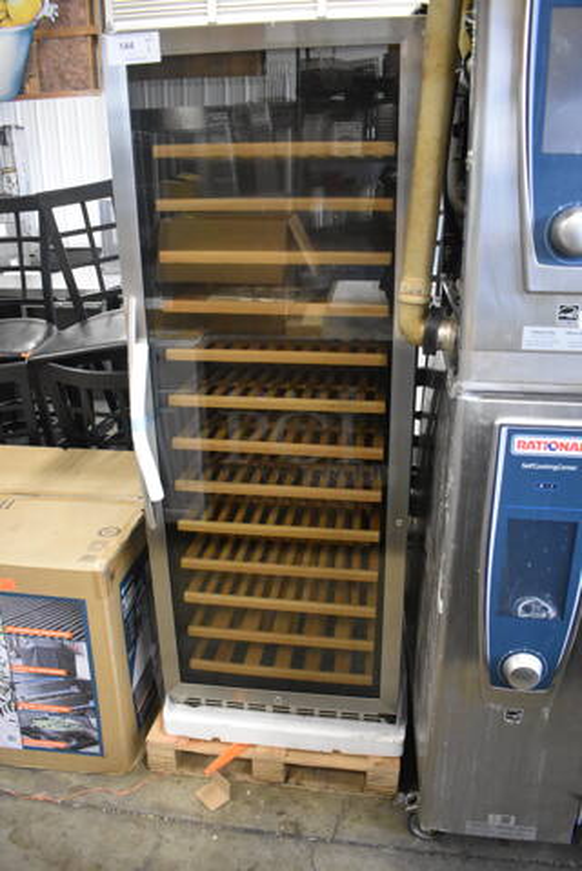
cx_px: 291
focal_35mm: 27
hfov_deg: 48.0
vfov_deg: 67.4
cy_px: 436
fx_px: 654
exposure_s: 1/125
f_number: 3.5
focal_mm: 18
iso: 5600
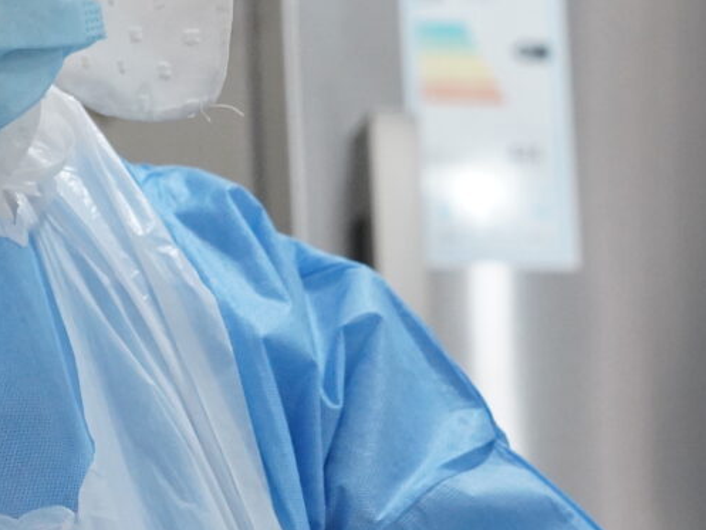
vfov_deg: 7.1
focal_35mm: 208
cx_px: 267
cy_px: 405
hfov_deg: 9.5
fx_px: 4243
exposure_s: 1/200
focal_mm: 42
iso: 2500
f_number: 4
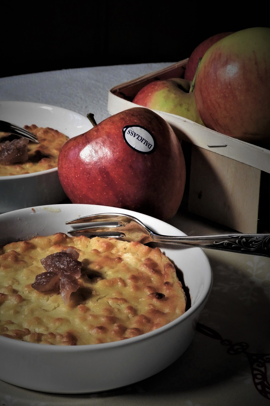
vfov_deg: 37.5
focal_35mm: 53
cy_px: 200
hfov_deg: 25.5
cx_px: 124
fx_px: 596
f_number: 4
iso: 400
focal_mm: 9
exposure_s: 1/25
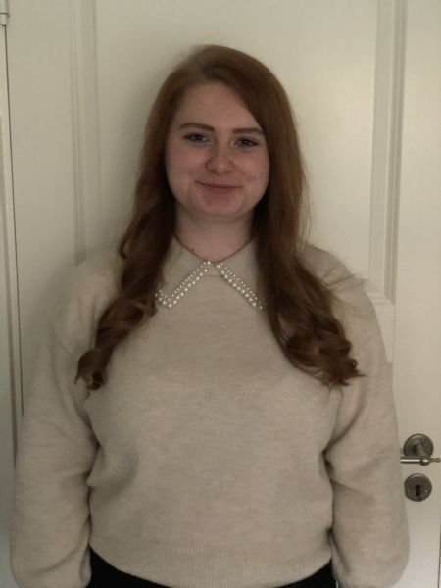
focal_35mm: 52
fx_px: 883
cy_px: 294
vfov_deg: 36.8
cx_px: 220
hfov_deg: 28.0
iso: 250
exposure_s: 1/8
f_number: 2.4
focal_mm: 6
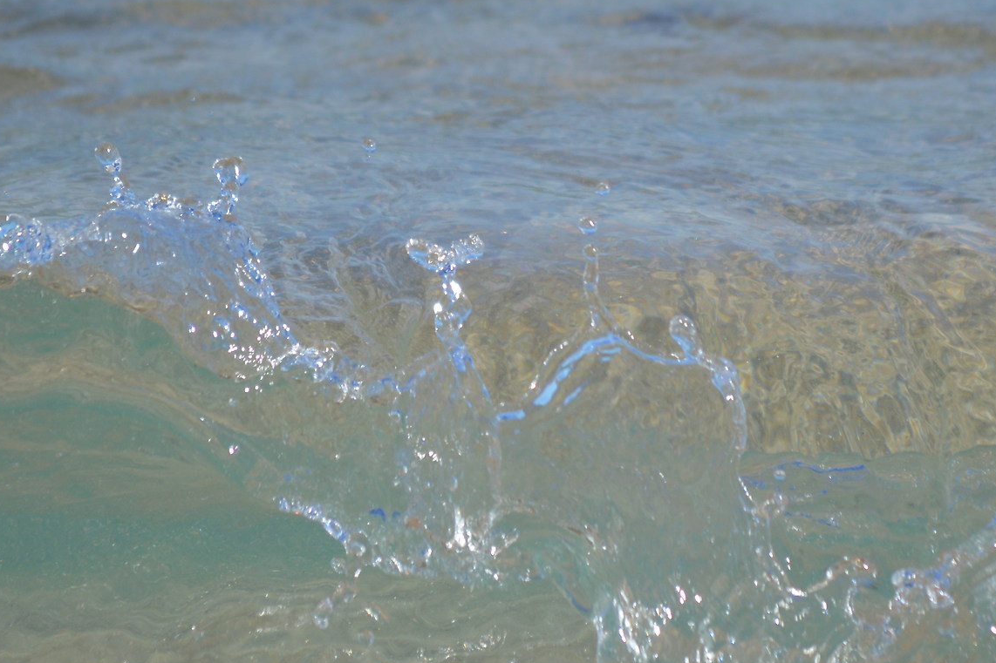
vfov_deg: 2.2
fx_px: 17426
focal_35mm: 630
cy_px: 280
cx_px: 604
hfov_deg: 3.3
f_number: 6.3
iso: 200
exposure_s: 1/1000
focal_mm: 200
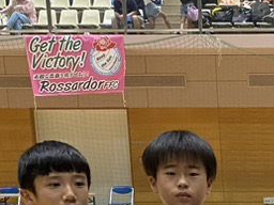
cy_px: 366
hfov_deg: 14.8
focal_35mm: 122
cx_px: 436
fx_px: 966
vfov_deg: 11.3
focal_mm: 4.25
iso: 200
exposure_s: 1/50
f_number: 1.8
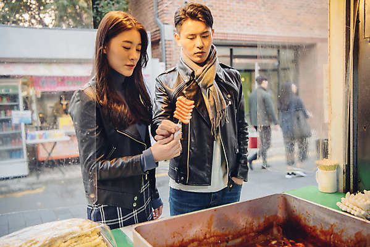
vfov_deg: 37.9
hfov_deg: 54.4
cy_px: 124
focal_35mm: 35
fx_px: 360
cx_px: 185
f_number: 2.8
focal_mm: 35
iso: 640
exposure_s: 1/50
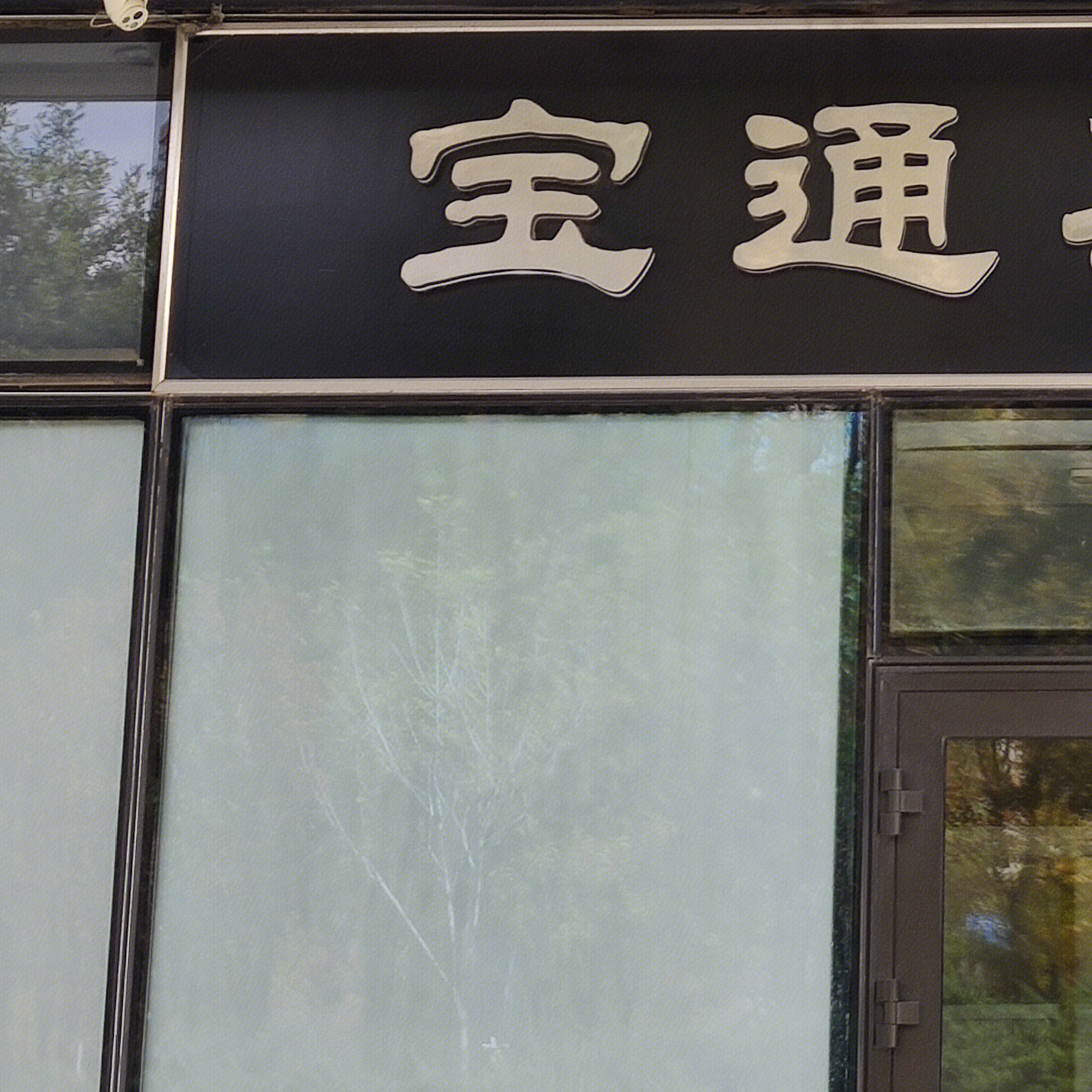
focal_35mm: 94
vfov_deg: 18.3
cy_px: 188
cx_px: 1155
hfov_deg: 17.9
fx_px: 3355
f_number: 1.75
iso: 112
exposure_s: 1/323
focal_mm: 4.75
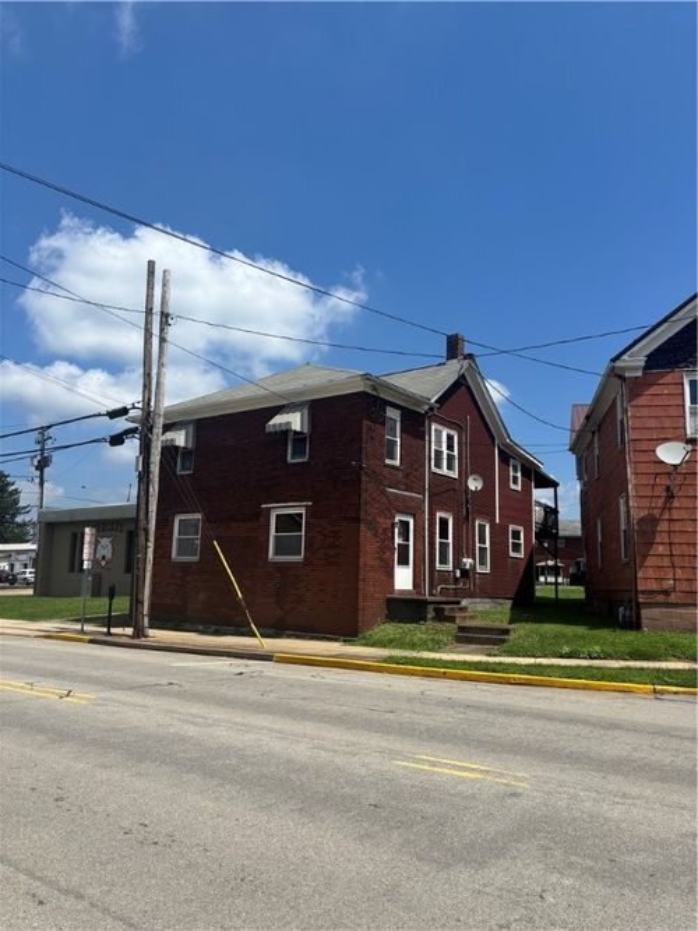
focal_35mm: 26
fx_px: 699
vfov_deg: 67.3
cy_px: 466
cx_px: 349
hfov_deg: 53.0
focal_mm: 5.96
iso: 50
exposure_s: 1/4255
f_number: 1.6
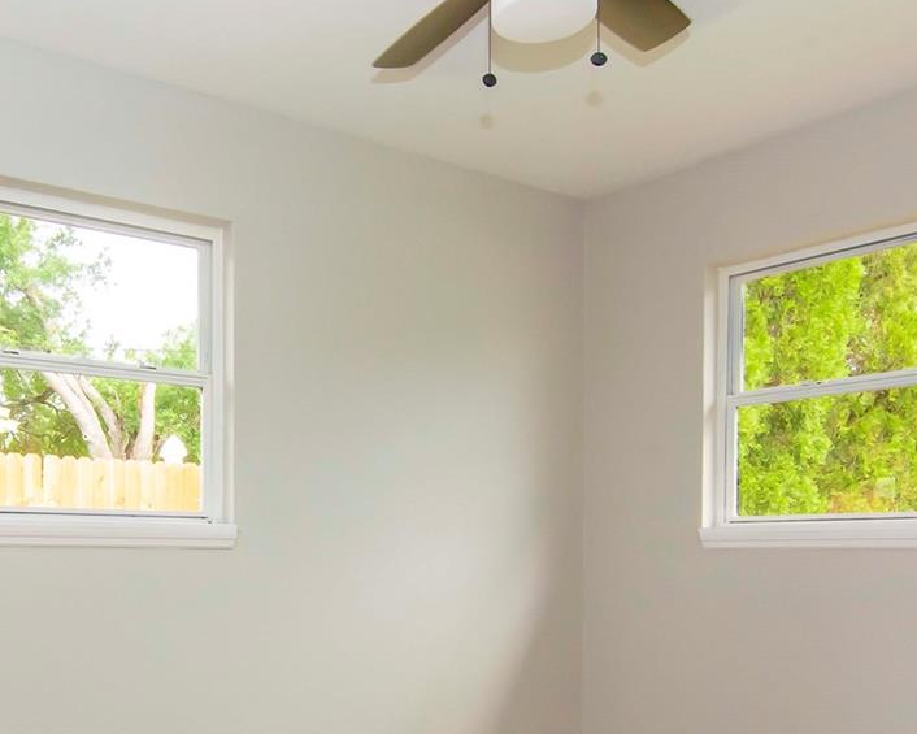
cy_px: 564
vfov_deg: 40.8
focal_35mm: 35
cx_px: 249
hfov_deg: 49.7
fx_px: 952
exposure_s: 1/40
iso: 640
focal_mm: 11
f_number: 16
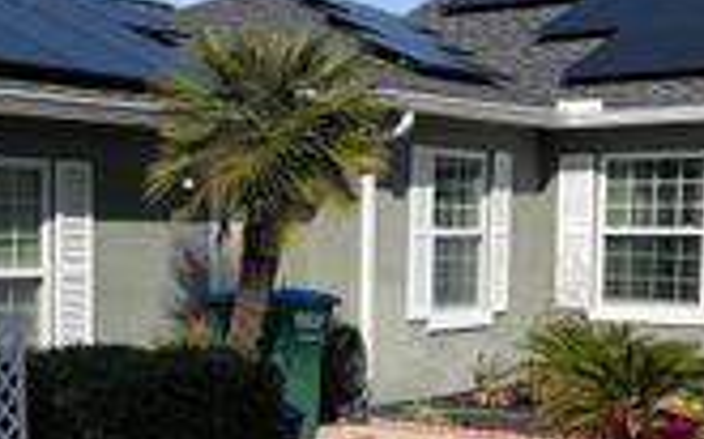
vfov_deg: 16.8
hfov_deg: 26.6
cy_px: 364
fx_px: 1477
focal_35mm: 77
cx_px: 218
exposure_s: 1/5714
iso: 80
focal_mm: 6.76
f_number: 1.78
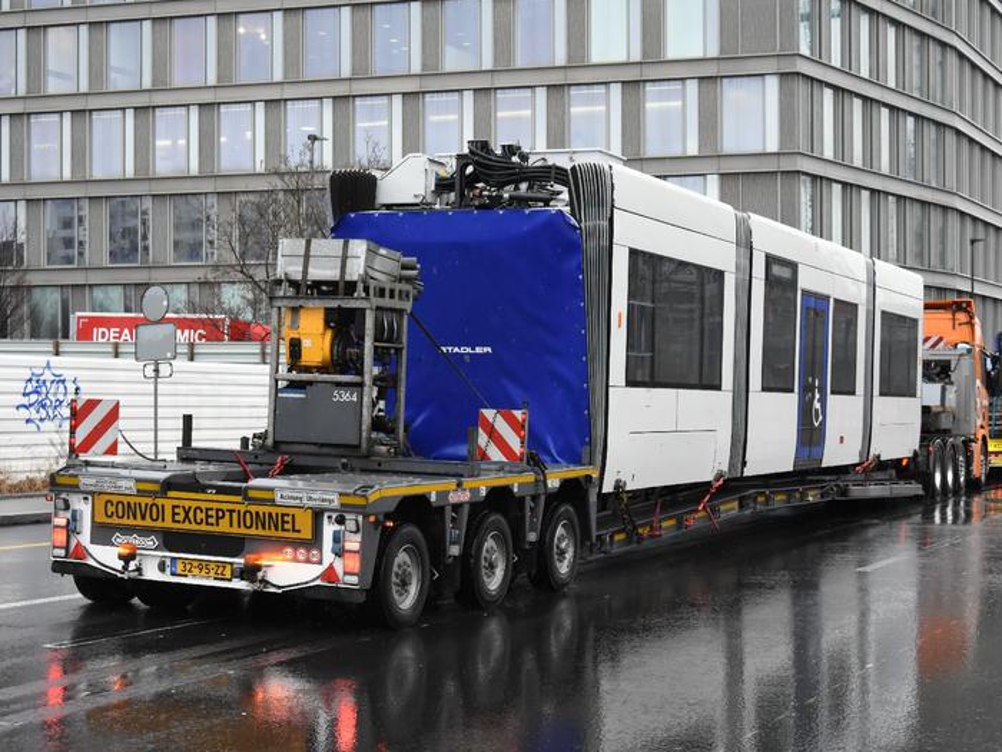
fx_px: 1621
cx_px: 504
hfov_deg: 34.3
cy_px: 379
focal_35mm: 56
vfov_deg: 26.1
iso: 1600
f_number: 5
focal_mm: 34
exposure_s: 1/640
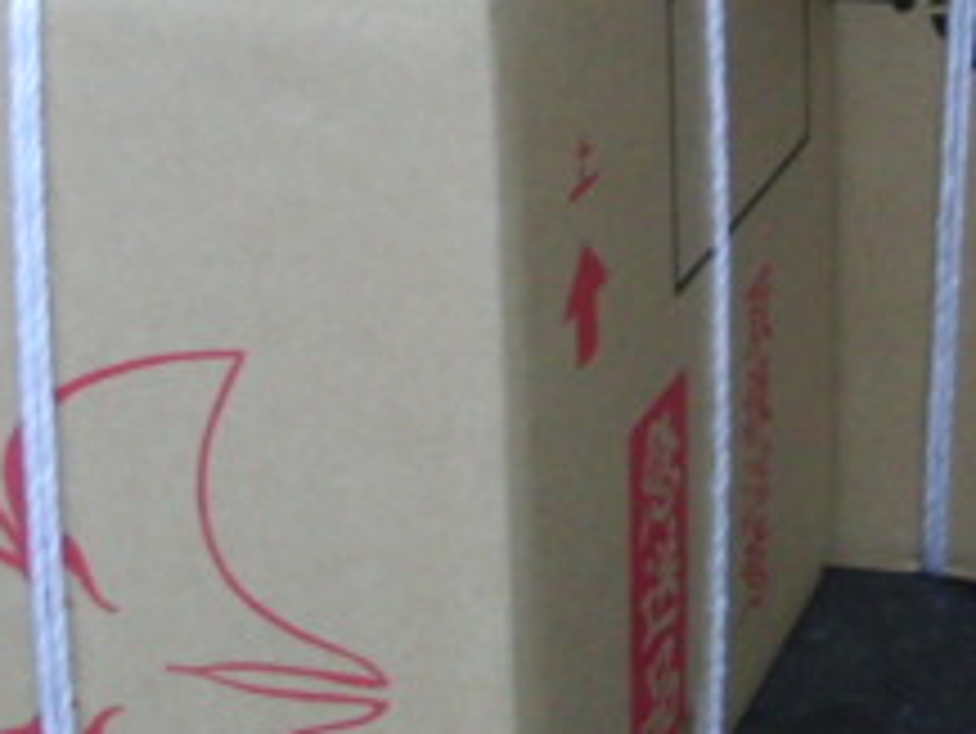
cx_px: 562
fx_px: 3075
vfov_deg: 13.2
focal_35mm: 109
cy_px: -149
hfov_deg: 18.0
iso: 400
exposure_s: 1/80
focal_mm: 6.42
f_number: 3.6
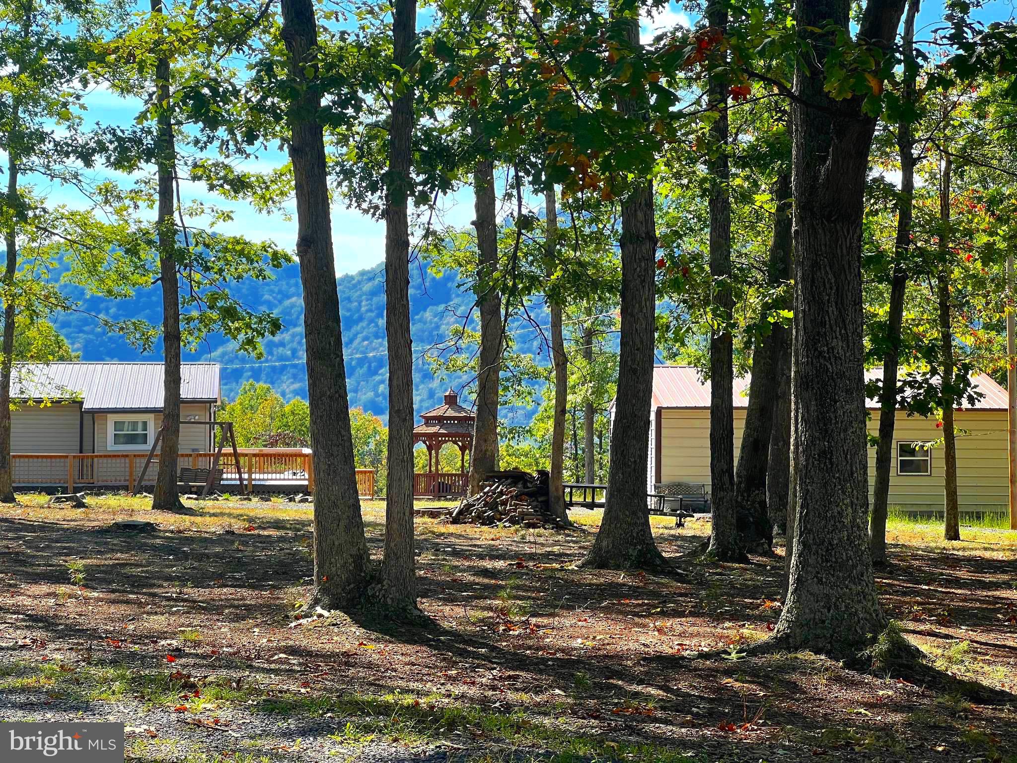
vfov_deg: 19.1
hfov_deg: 25.3
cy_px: 382
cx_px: 508
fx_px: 2262
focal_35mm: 77
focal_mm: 9
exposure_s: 1/268
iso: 32
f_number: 2.8
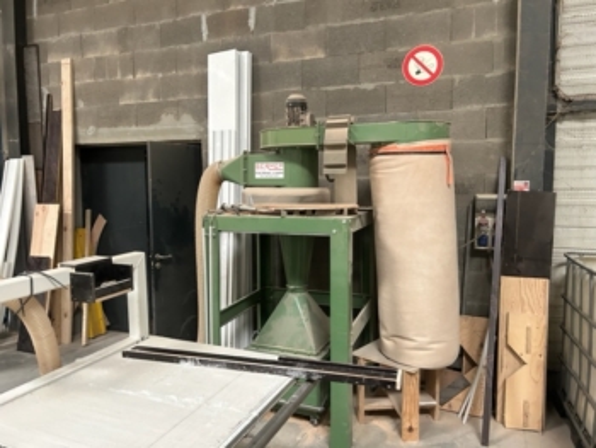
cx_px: 298
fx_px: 448
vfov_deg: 53.1
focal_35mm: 26
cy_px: 224
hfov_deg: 67.3
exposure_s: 1/60
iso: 400
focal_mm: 5.7
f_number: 1.5
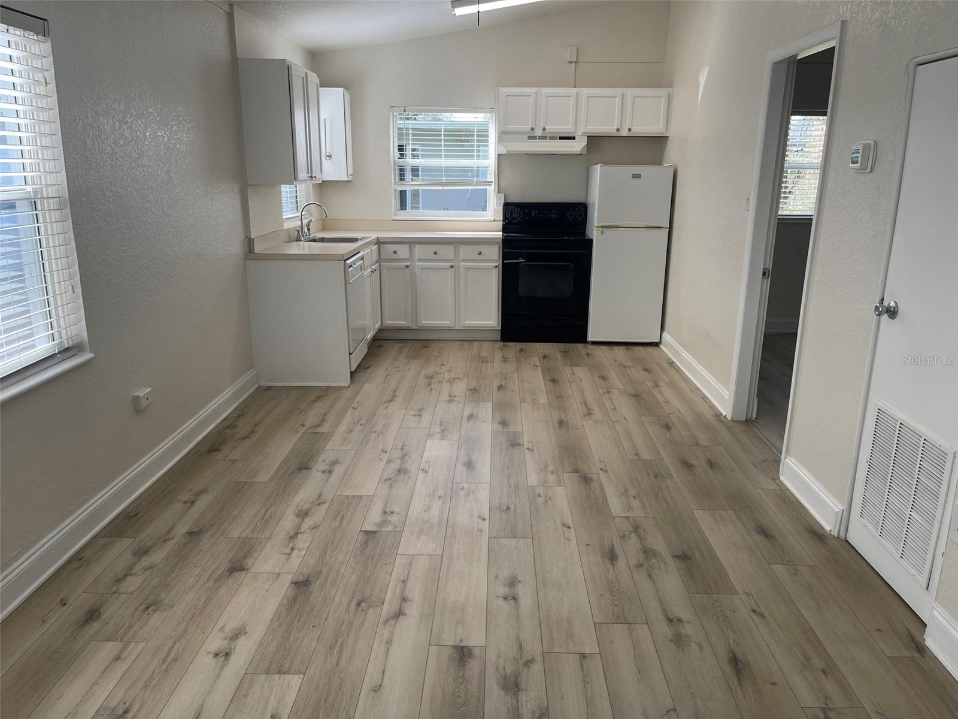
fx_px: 692
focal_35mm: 25
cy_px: 360
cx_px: 479
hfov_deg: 69.4
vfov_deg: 54.9
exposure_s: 1/238
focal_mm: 5.1
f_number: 1.6
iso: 32
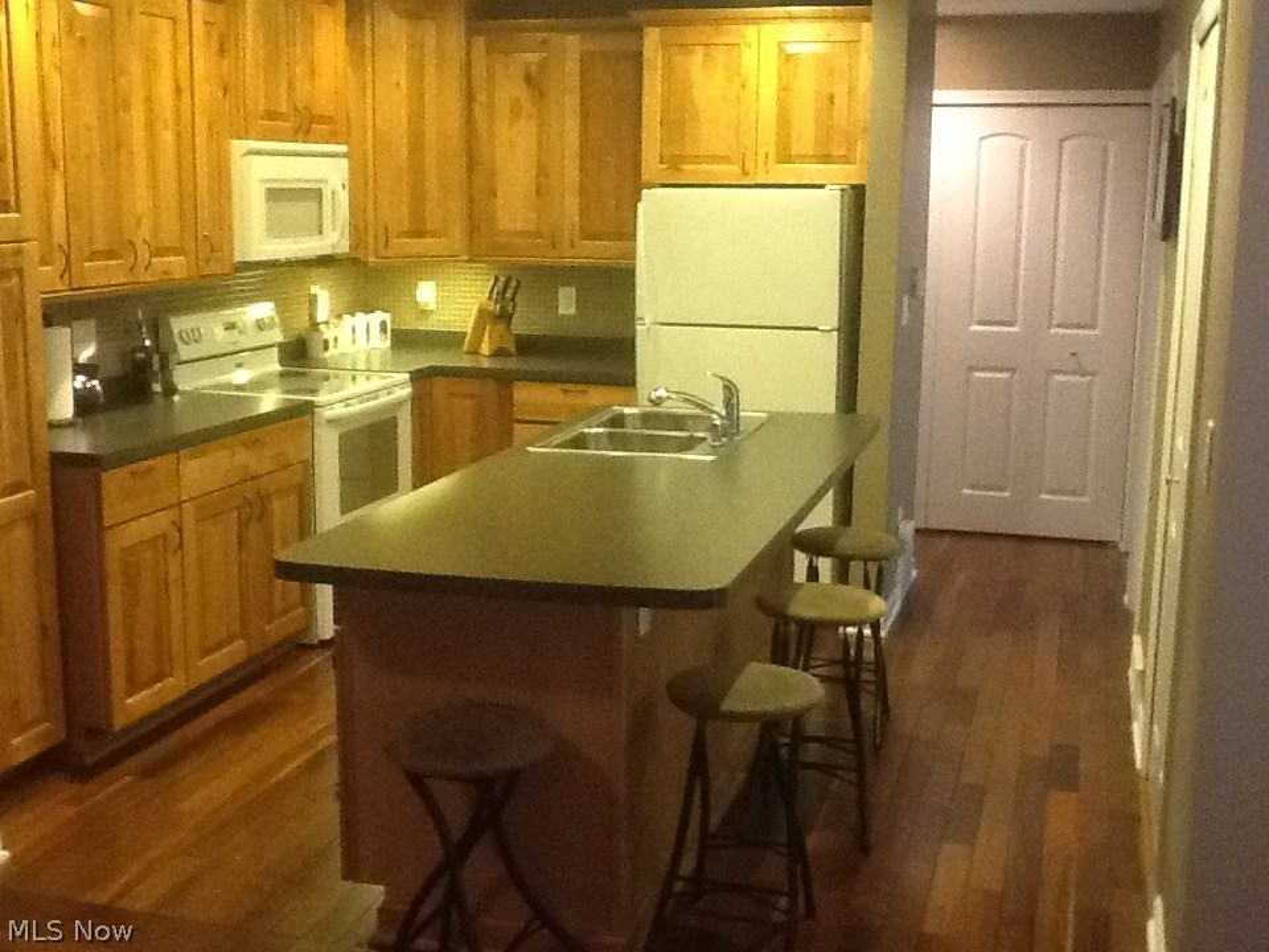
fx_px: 1613
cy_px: 476
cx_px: 634
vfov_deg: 32.9
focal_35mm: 44
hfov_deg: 42.9
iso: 400
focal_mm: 2.03
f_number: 2.4
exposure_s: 1/15
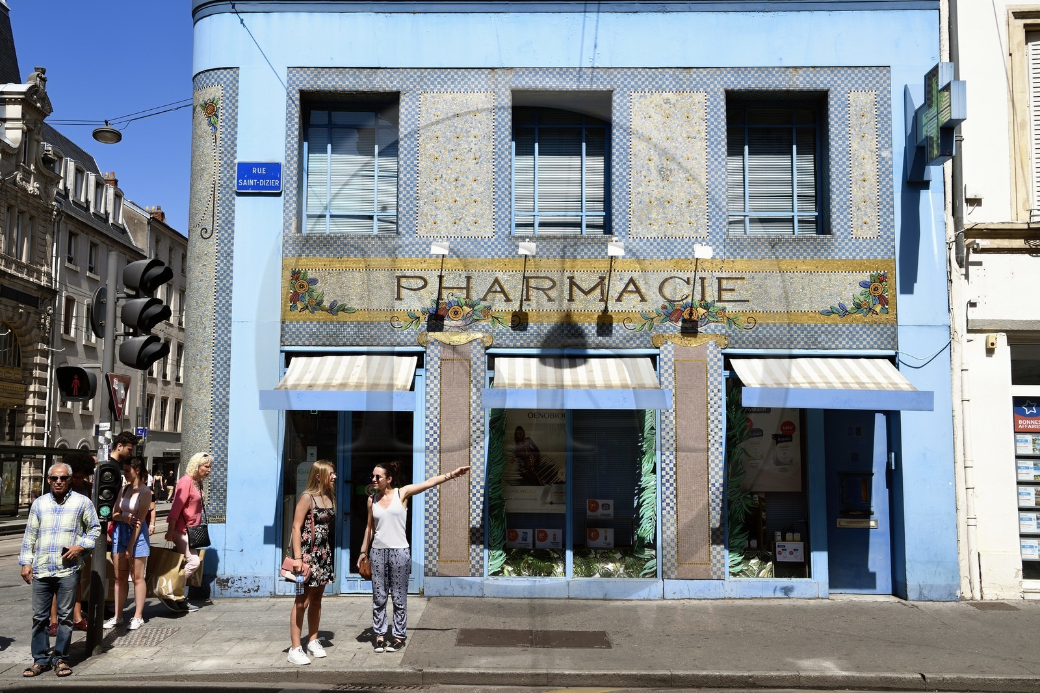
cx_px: 520
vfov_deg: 35.0
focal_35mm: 38
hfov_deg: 50.7
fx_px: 1097
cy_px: 346
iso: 200
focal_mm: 38
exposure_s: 1/250
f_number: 13
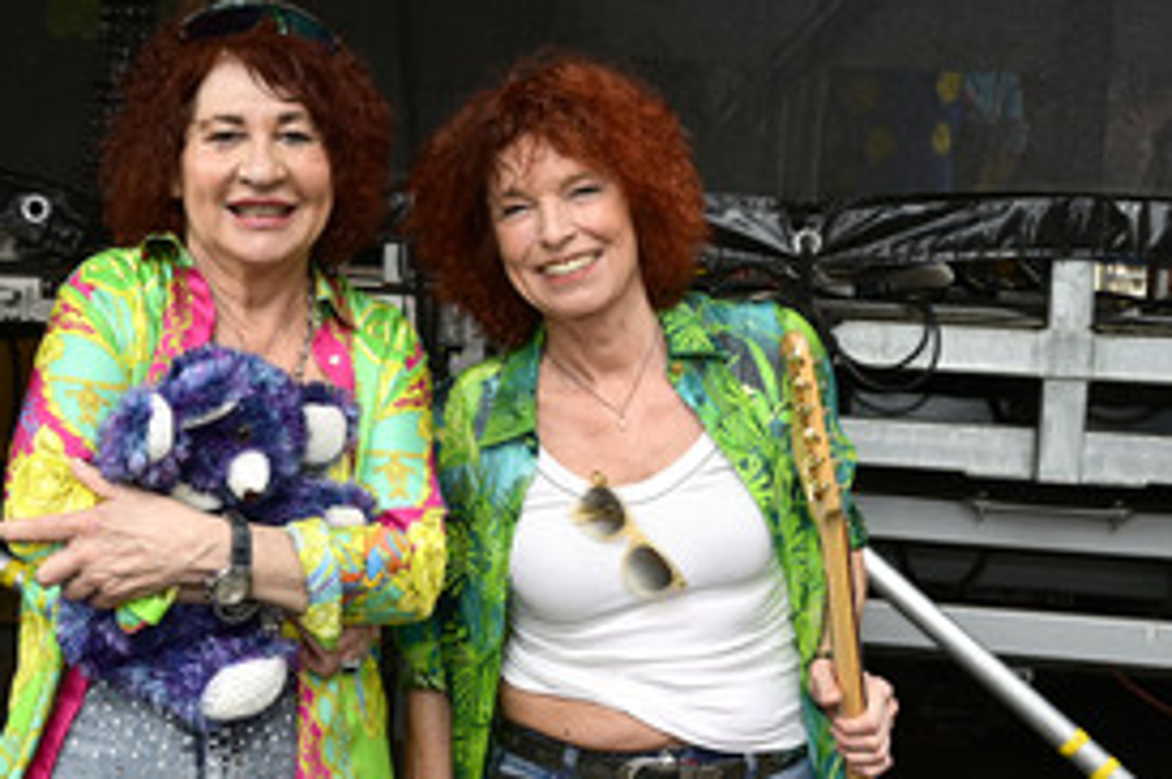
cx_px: 396
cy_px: 492
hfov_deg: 38.5
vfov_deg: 26.3
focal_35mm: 51
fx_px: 1658
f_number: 5
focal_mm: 31
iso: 250
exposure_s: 1/200
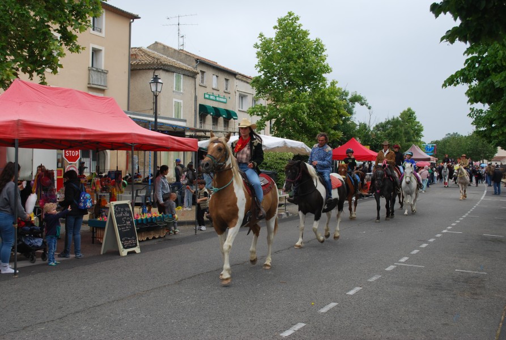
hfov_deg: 49.4
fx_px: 549
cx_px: 253
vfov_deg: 34.4
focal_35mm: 39
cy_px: 170
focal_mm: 26
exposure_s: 1/125
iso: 100
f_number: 5.6
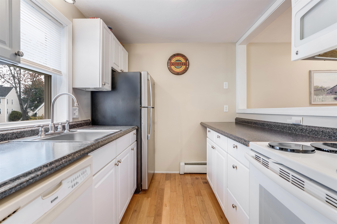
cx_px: 168
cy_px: 112
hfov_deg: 93.3
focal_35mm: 17
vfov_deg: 70.5
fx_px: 159
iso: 320
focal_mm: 17
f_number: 8
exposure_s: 1/2.5
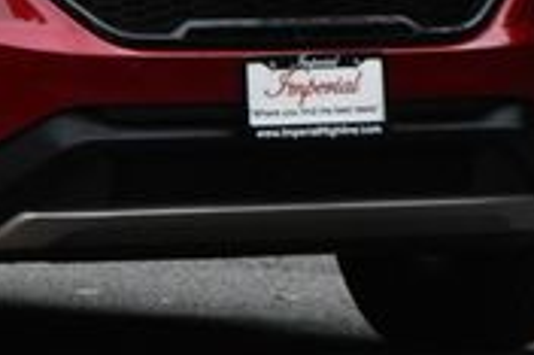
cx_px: -170
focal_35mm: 572
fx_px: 8477
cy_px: -209
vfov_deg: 2.4
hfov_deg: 3.6
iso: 200
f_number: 6.3
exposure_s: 1/250
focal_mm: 105
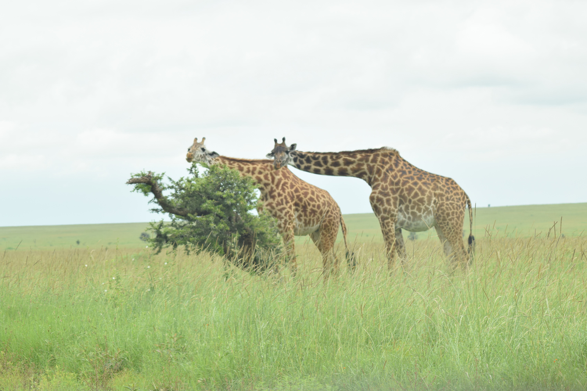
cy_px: 196
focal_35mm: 138
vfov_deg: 9.9
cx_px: 294
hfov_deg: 14.9
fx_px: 2250
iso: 200
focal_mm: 92
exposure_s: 1/160
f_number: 5
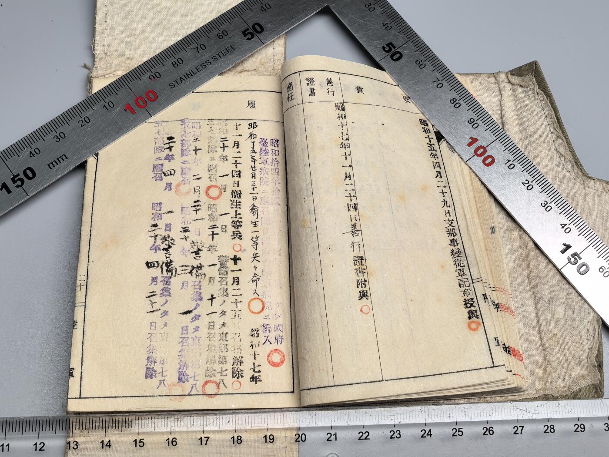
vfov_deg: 38.7
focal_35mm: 37
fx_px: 651
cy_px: 228
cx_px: 304
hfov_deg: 50.1
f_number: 4
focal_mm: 5.75
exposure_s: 1/100
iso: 64
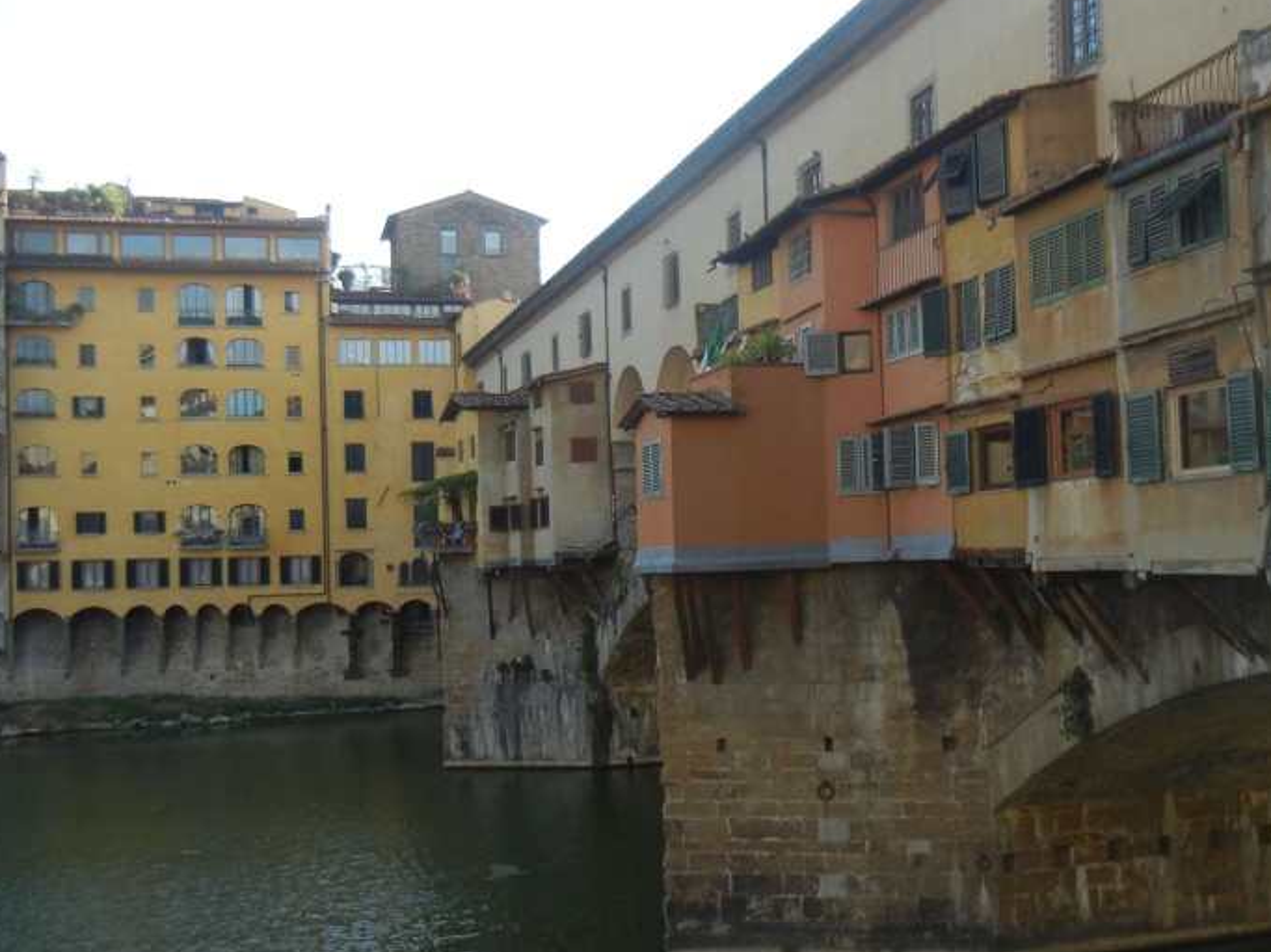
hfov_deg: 41.9
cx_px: 761
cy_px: 506
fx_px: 1652
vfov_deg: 32.2
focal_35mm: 45
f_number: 3.5
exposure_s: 1/399
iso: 160
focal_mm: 5.4
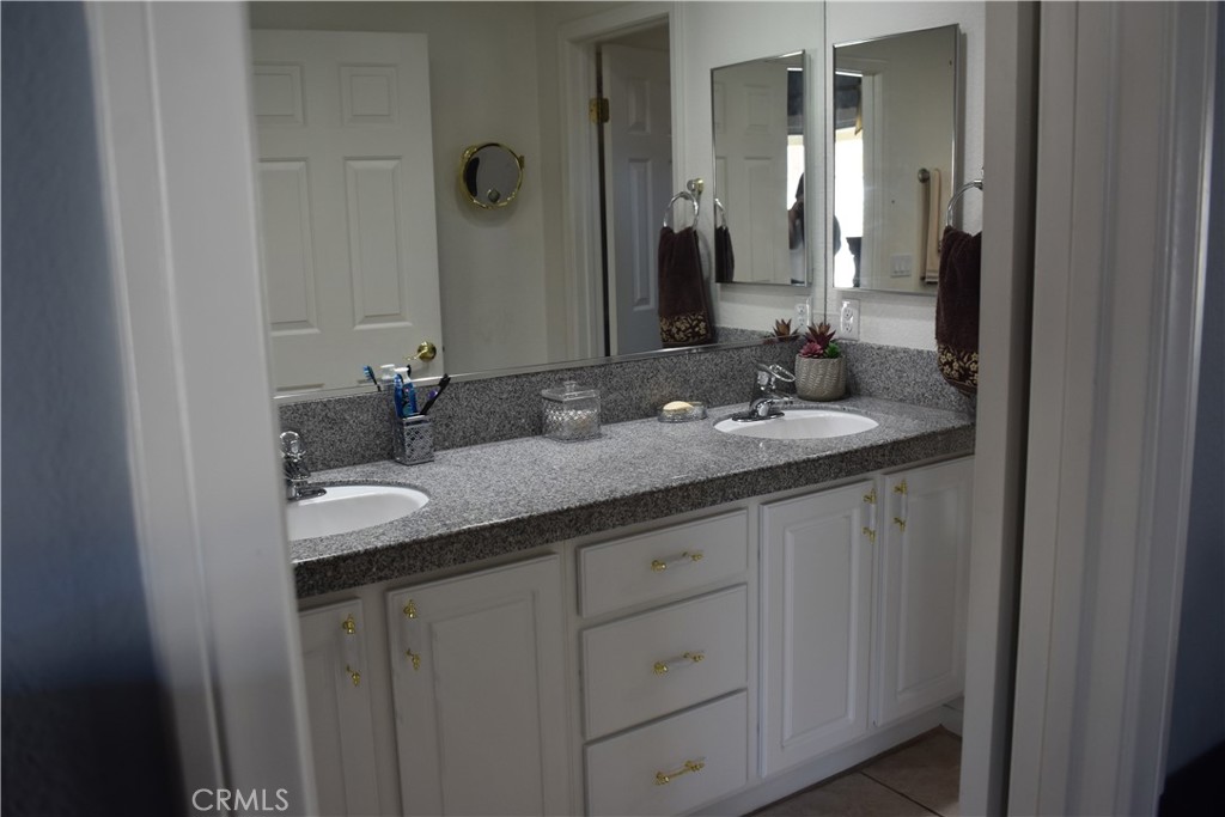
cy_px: 408
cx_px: 612
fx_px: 1021
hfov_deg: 61.9
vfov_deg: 43.6
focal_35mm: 30
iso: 400
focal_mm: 20
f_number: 5
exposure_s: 1/100
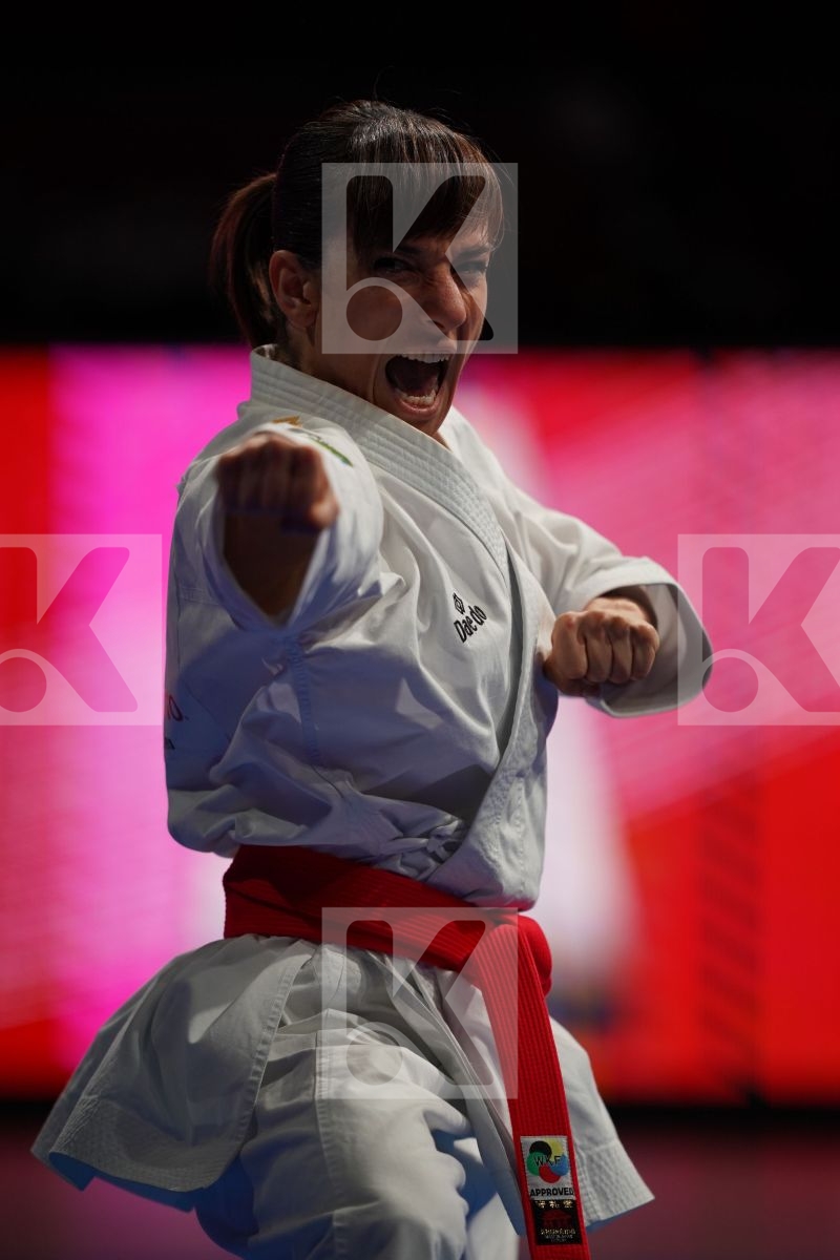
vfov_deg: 5.2
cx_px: 420
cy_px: 630
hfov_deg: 3.4
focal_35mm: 400
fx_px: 13999
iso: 800
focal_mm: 400
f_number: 2.8
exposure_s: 1/500
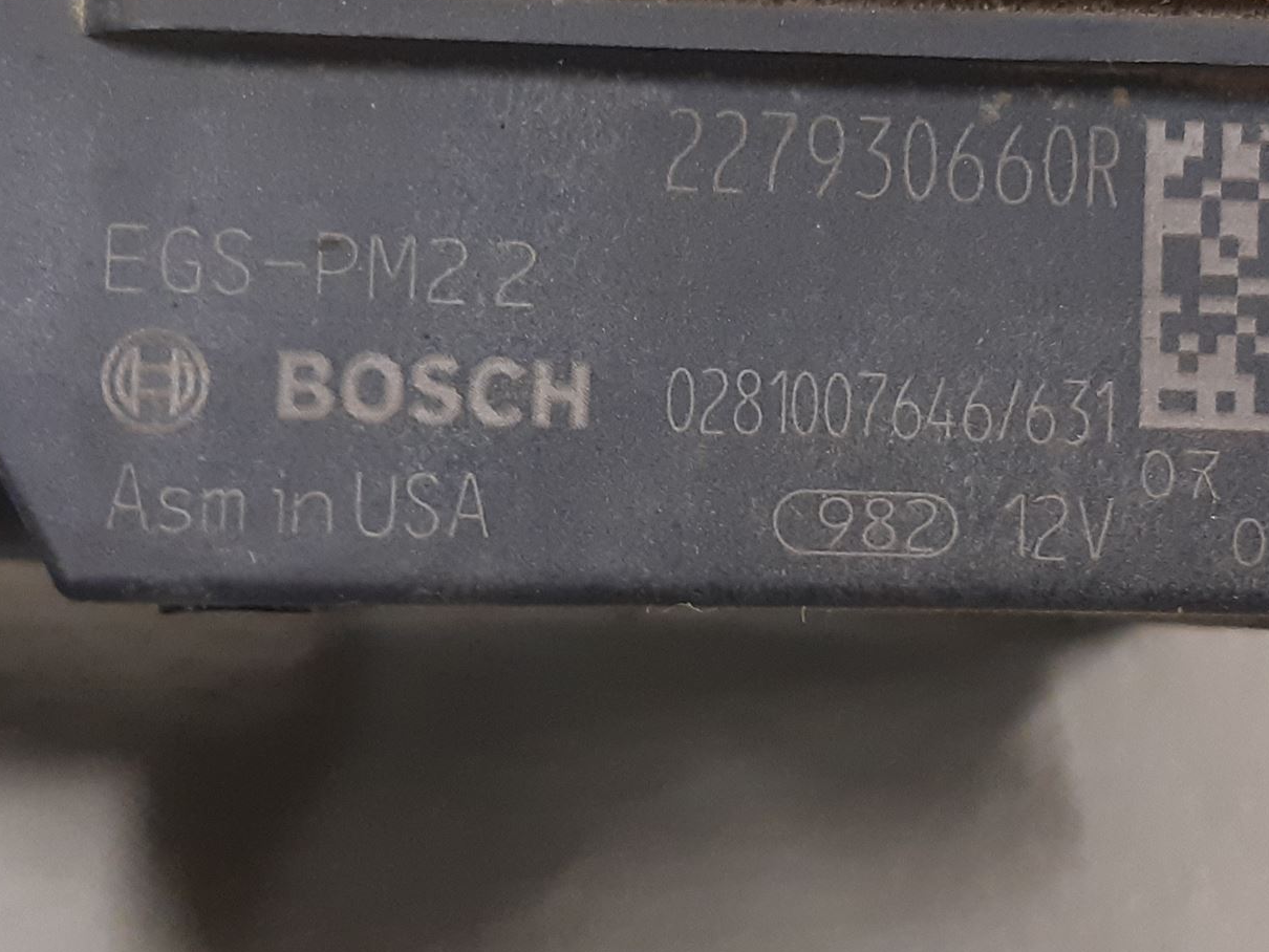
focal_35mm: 44
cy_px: 471
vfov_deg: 32.9
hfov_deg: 42.6
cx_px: 795
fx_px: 1613
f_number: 1.7
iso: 250
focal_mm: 3.93
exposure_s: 1/33
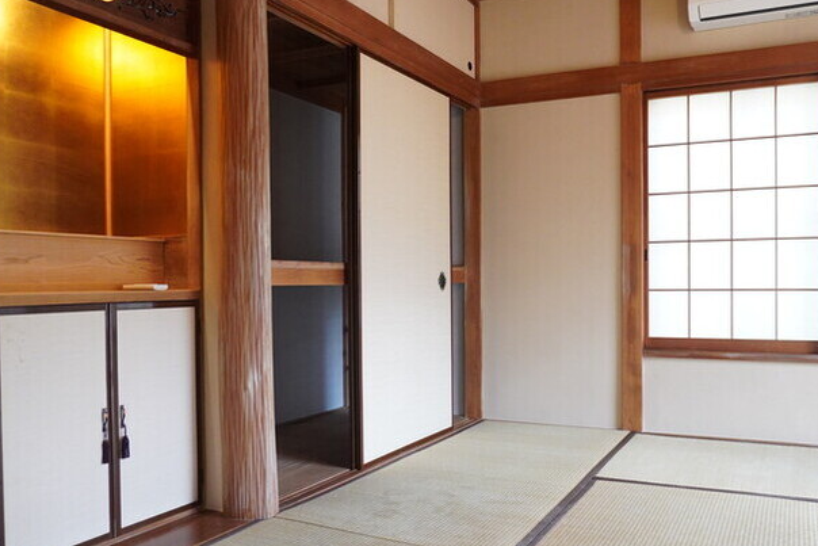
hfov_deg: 59.8
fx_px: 705
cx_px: 489
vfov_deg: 42.3
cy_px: 291
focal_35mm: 31
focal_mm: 16
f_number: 3.5
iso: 1600
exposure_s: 1/80
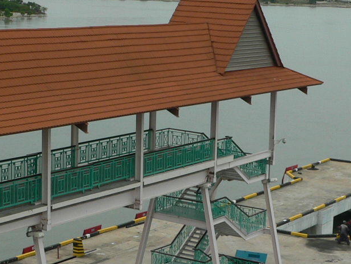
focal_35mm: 93
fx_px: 944
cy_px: 105
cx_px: 269
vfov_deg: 15.9
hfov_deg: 20.9
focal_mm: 6
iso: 80
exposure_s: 1/500
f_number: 5.2
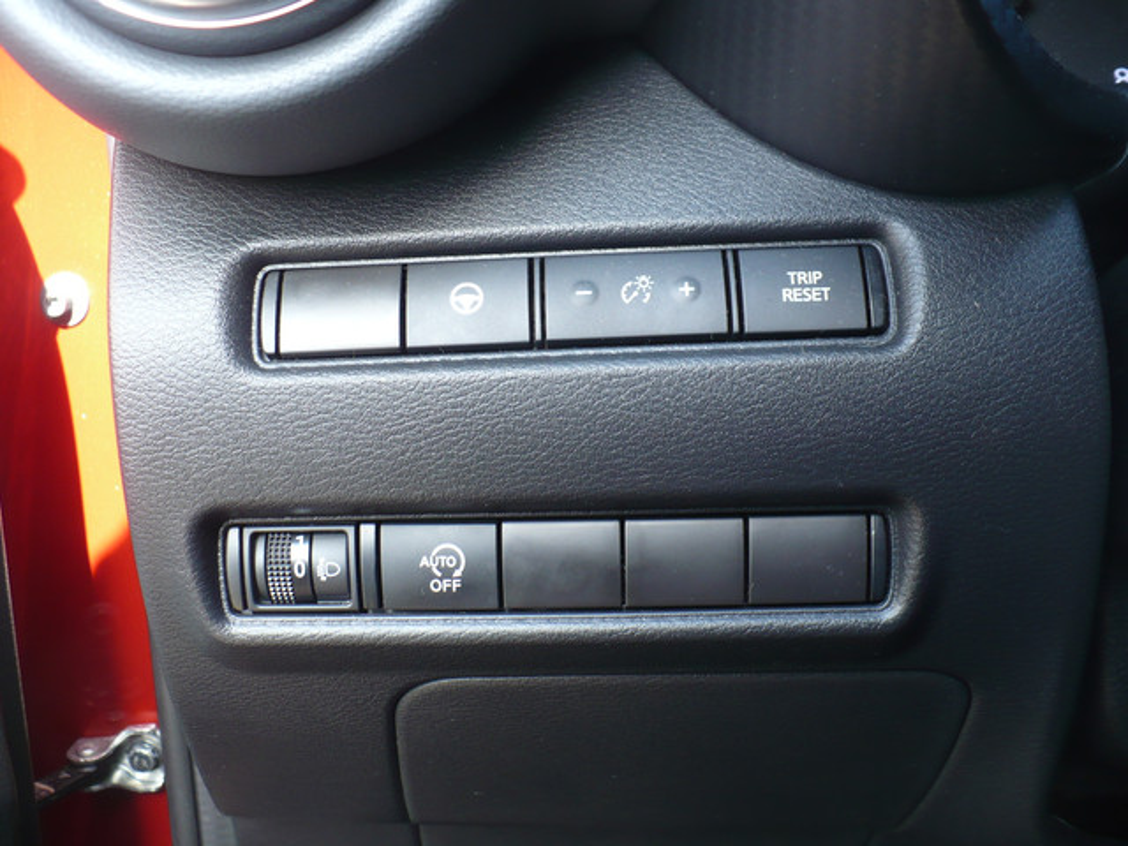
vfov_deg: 38.7
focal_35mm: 37
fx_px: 1206
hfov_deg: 50.1
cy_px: 423
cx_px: 564
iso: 100
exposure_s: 1/40
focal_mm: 6.1
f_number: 2.8
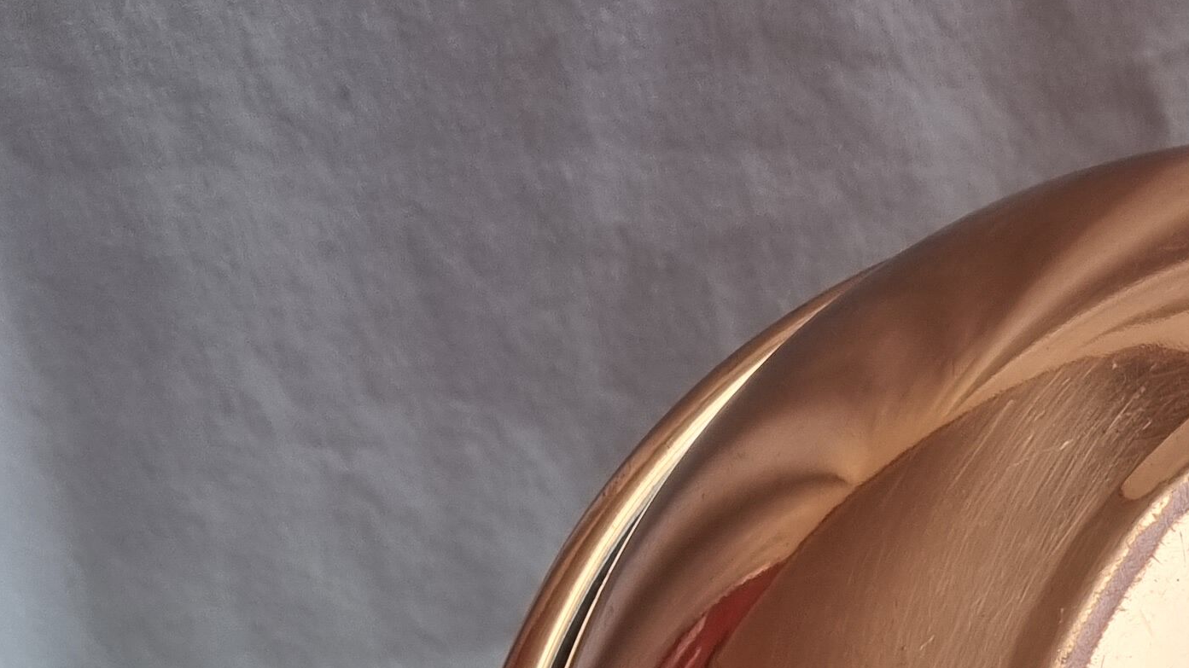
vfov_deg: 11.7
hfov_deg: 24.6
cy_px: 1655
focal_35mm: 82
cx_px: 1221
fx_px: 2585
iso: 80
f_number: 1.8
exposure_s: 1/100
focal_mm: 5.4
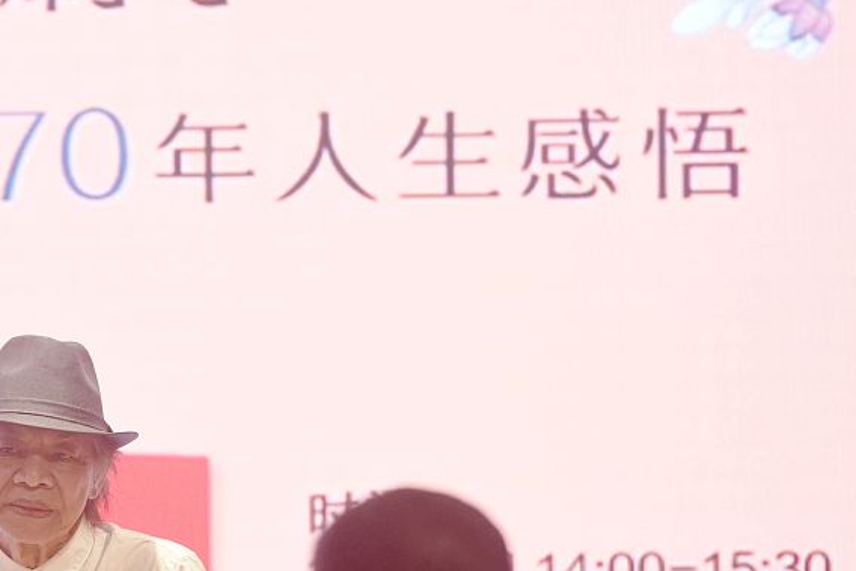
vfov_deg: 3.8
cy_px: 308
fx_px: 8538
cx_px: 36
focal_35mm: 359
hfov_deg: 5.7
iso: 1000
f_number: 3.2
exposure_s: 1/160
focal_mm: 170
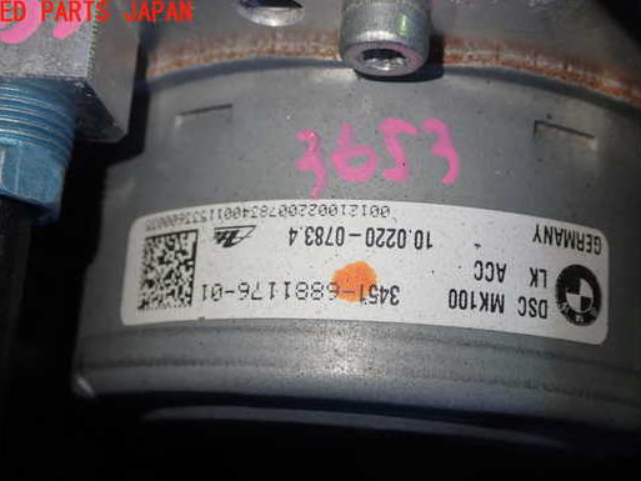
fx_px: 1019
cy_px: 279
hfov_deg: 34.9
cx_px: 340
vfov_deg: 26.5
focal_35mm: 55
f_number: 3.1
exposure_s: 1/80
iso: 200
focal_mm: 8.4
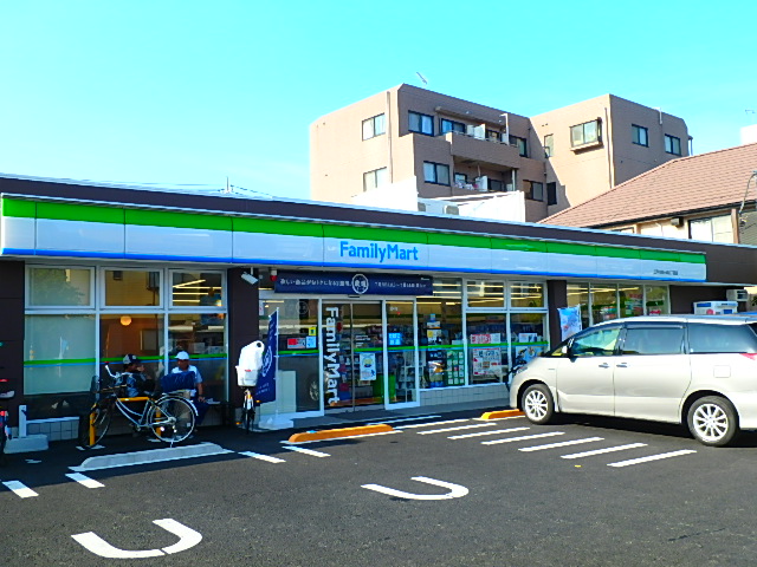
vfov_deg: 41.8
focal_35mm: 34
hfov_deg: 54.0
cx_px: 378
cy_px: 284
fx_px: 744
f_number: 4.9
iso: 125
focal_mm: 6
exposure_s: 1/250
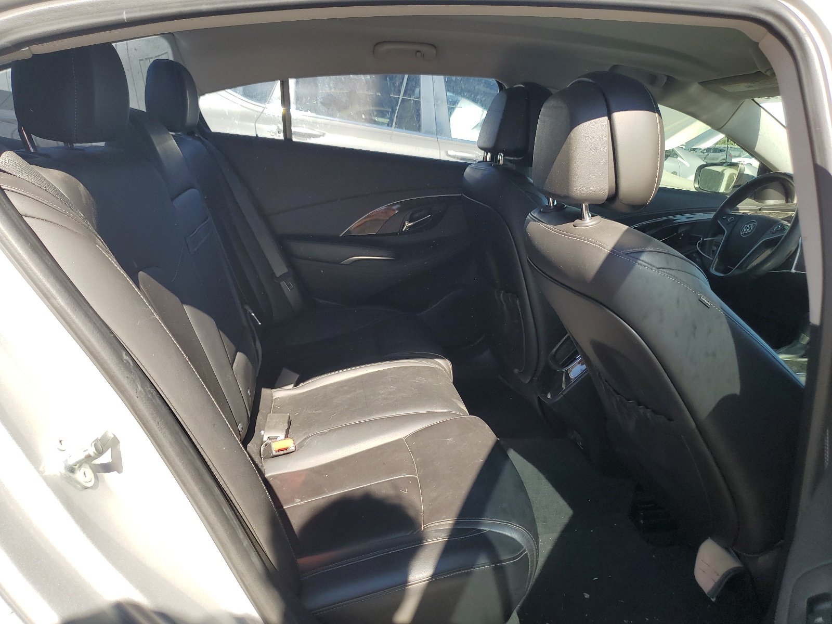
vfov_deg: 53.1
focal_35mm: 26
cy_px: 312
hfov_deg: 67.3
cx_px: 416
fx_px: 625
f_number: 1.5
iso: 50
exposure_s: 1/588
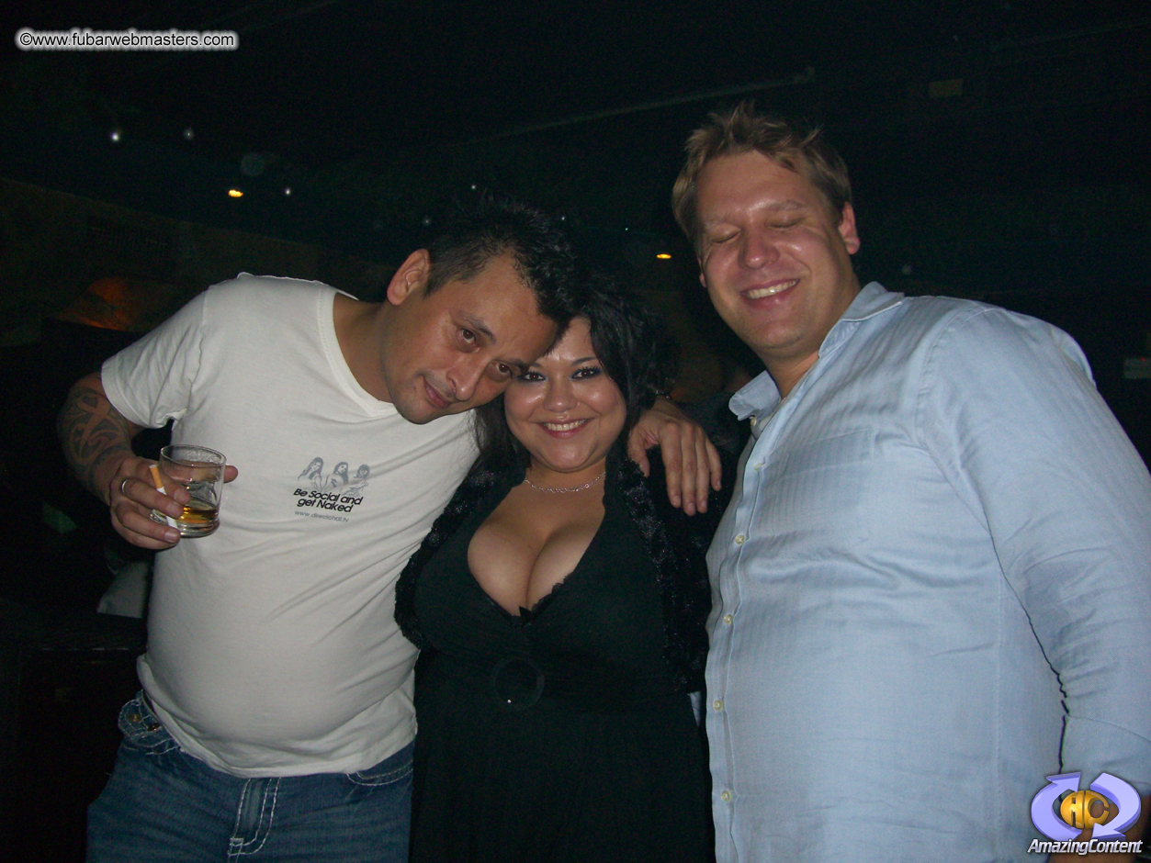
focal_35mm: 38
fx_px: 1264
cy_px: 432
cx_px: 576
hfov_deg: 49.0
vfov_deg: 37.7
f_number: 2.8
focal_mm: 7.9
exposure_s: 1/60
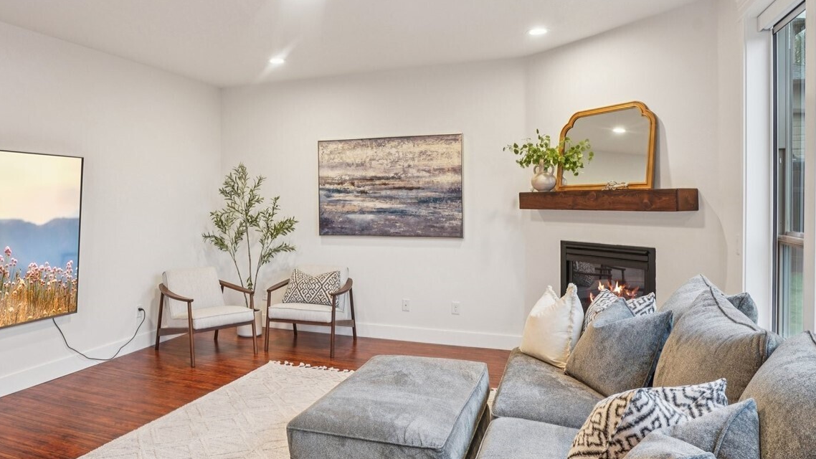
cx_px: 304
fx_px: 541
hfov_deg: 72.8
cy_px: 213
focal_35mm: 25
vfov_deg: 45.9
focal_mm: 16
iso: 400
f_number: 8
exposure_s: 1/6
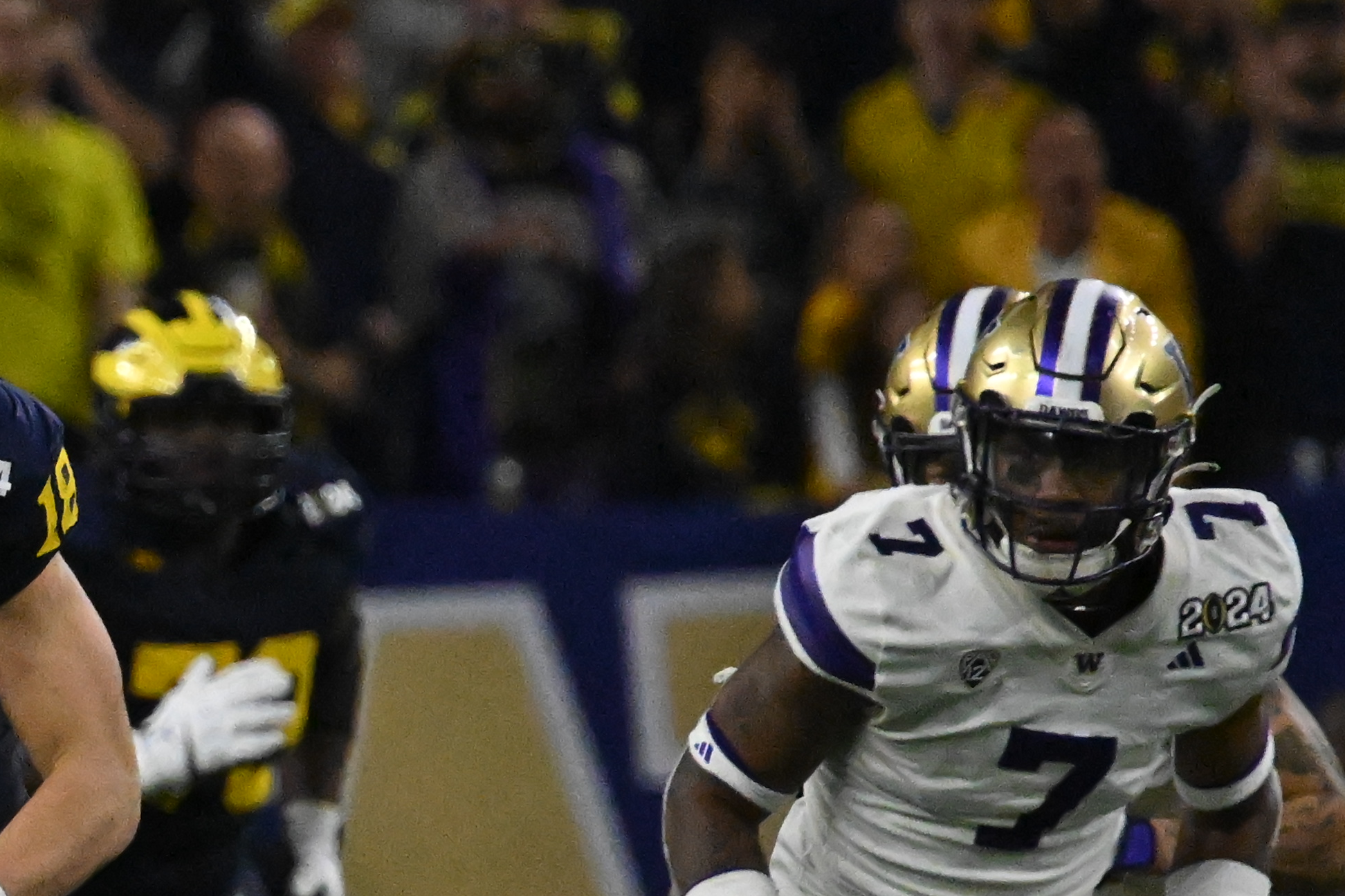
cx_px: -318
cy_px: 861
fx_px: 62149
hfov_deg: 1.2
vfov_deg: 0.8
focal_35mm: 1664
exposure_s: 1/2500
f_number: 5.6
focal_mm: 400
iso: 10000
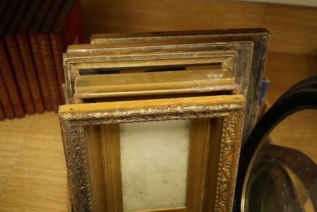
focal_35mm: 45
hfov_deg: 43.6
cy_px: 106
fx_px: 396
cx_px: 158
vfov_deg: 29.9
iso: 1250
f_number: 5.6
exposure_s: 1/125
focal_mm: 30
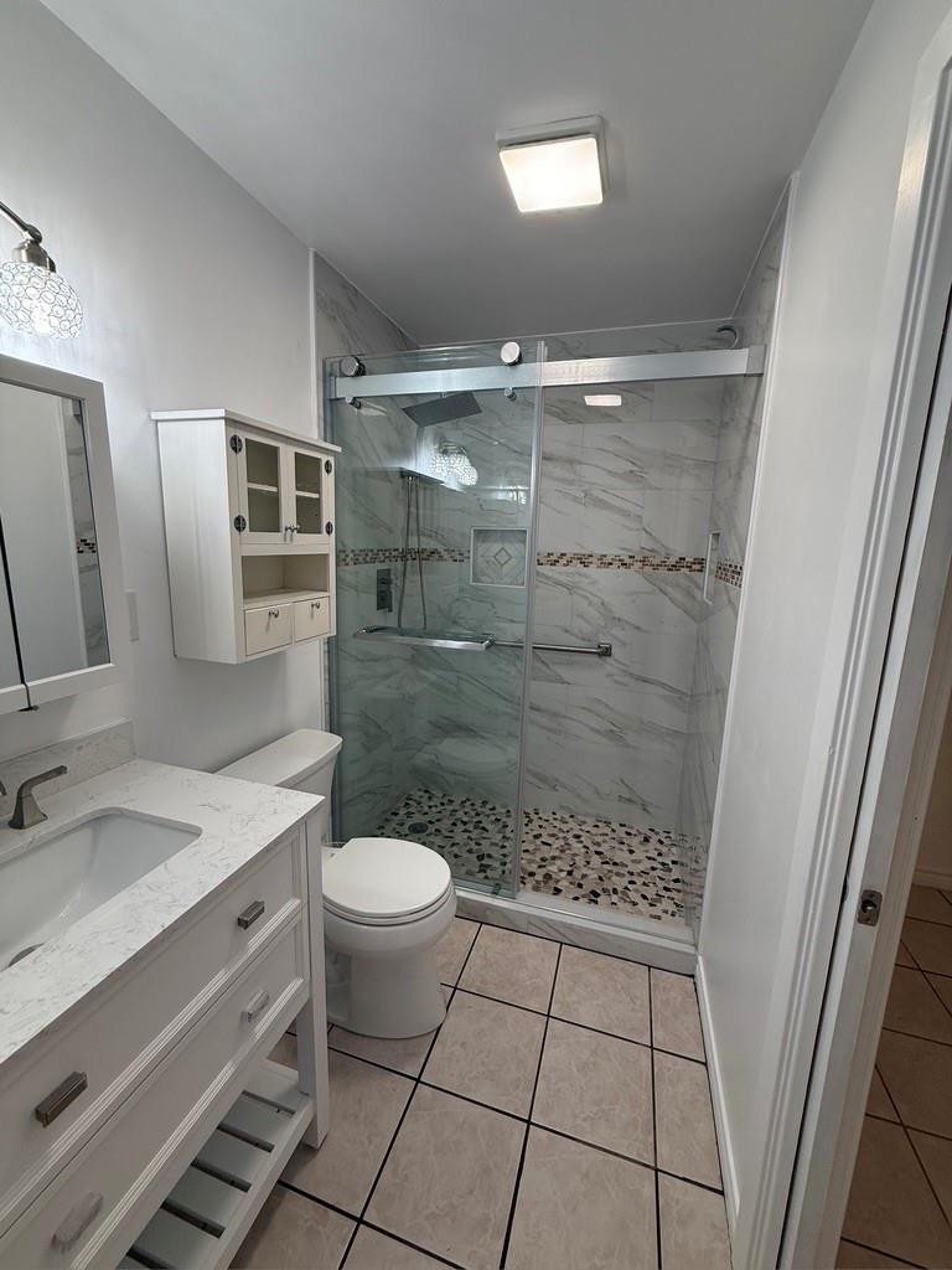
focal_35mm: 14
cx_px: 476
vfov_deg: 102.1
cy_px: 635
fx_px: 513
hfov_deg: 85.7
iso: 160
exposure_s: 1/120
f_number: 2.2
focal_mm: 2.22
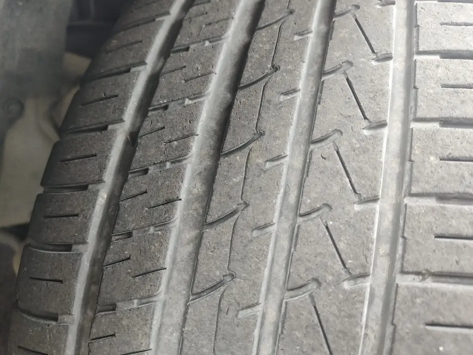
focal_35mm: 23
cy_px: 178
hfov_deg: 73.9
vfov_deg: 58.9
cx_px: 236
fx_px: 314
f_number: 1.8
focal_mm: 5.56
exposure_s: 1/120
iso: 472
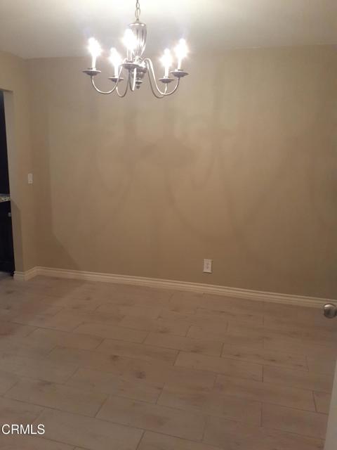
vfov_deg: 65.3
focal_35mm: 27
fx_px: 350
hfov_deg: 51.4
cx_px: 168
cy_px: 225
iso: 250
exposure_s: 1/60
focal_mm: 3.6
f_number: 1.9
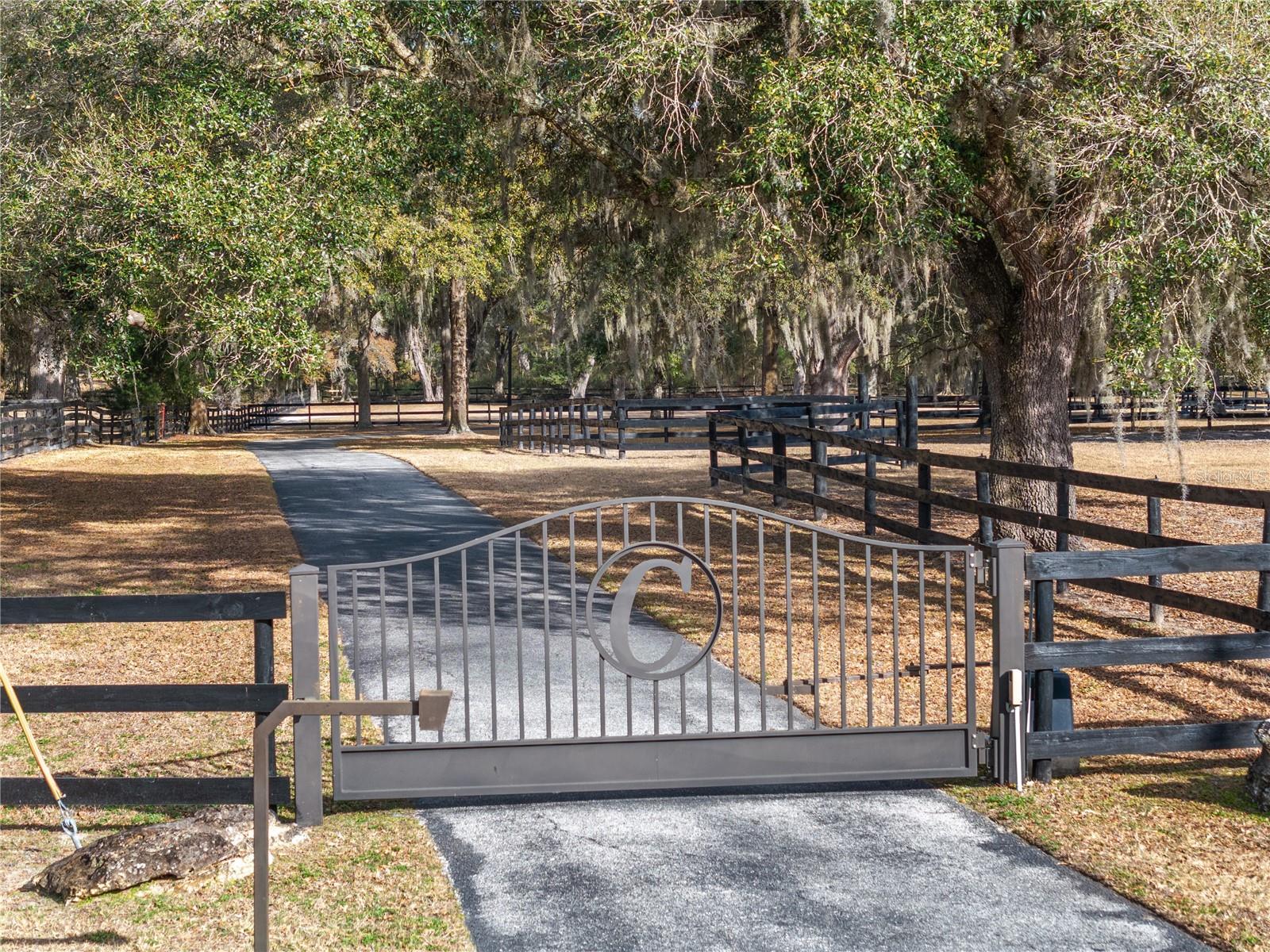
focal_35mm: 70
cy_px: 476
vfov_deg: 21.0
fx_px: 2568
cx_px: 635
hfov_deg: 27.8
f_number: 2.8
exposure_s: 1/640
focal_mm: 19.35
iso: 100
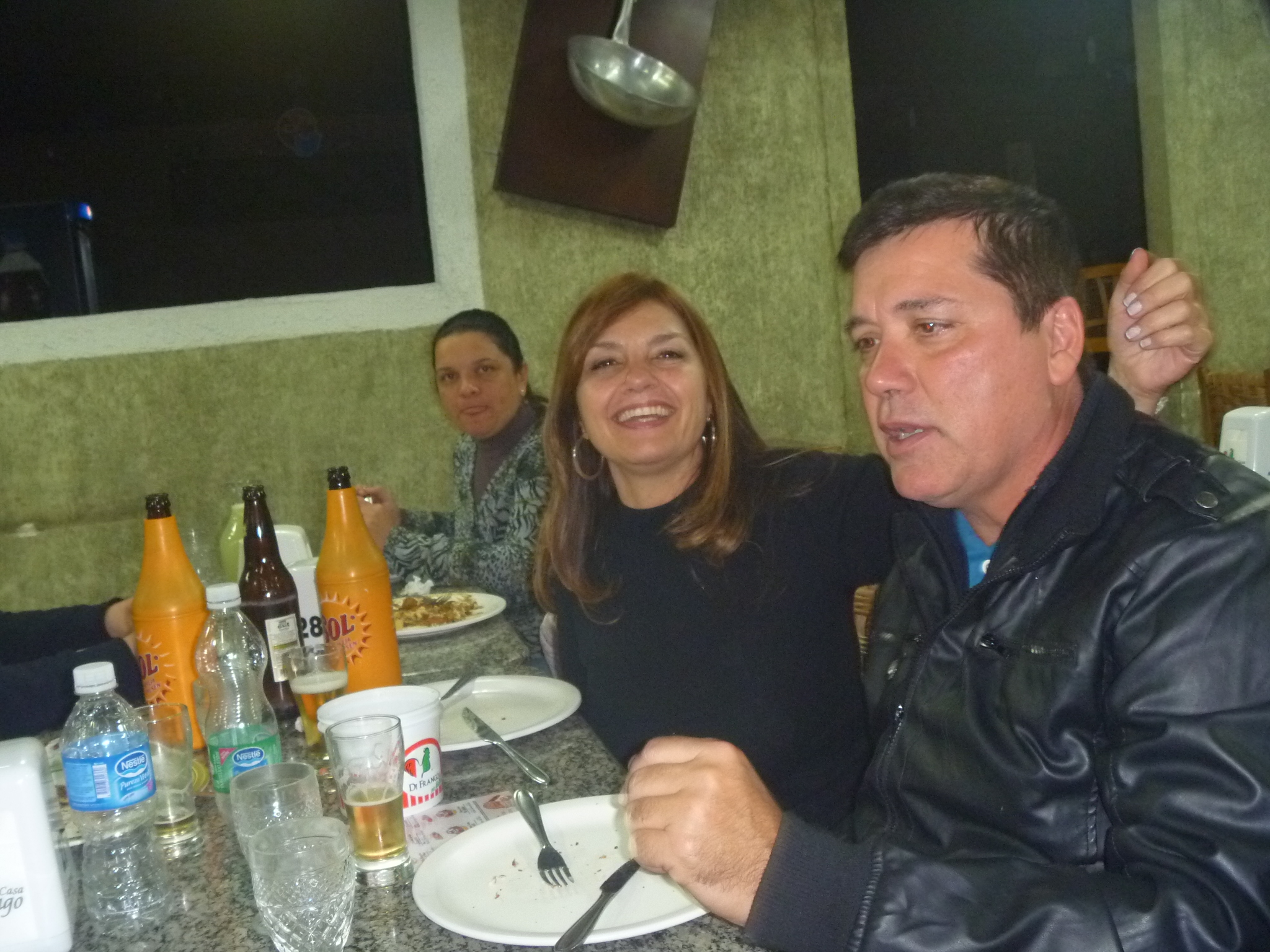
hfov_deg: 52.6
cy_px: 476
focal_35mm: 35
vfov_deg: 40.7
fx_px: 1284
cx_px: 635
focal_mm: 6.3
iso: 400
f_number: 3.5
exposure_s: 1/30
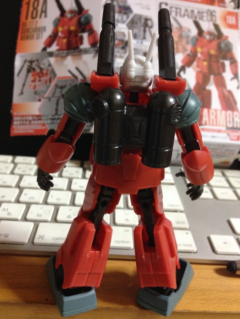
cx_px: 120
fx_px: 305
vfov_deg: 55.4
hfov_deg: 42.9
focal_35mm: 33
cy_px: 160
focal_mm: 4.12
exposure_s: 1/17
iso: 320
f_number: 2.4
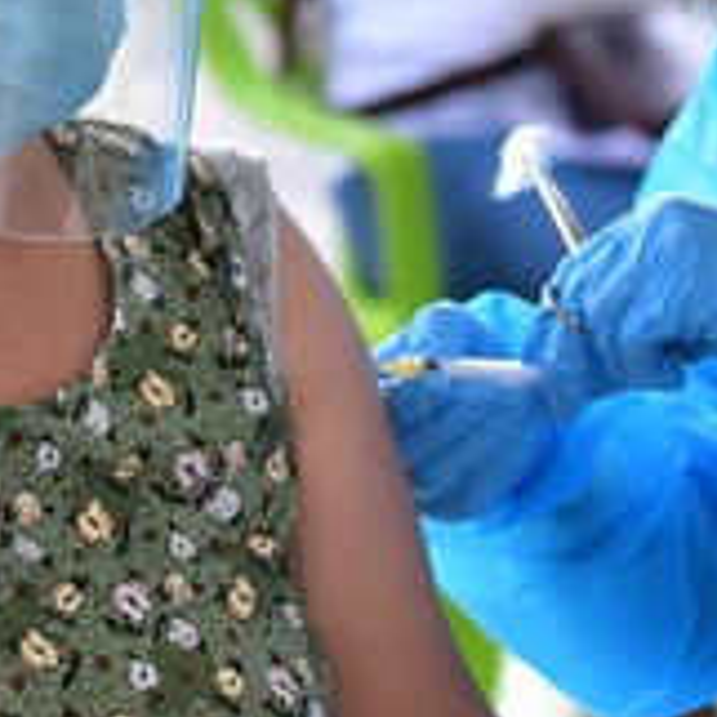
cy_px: -189
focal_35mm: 495
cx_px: 267
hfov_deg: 3.5
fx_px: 11600
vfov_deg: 3.5
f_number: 5
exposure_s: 1/1000
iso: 1250
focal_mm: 125
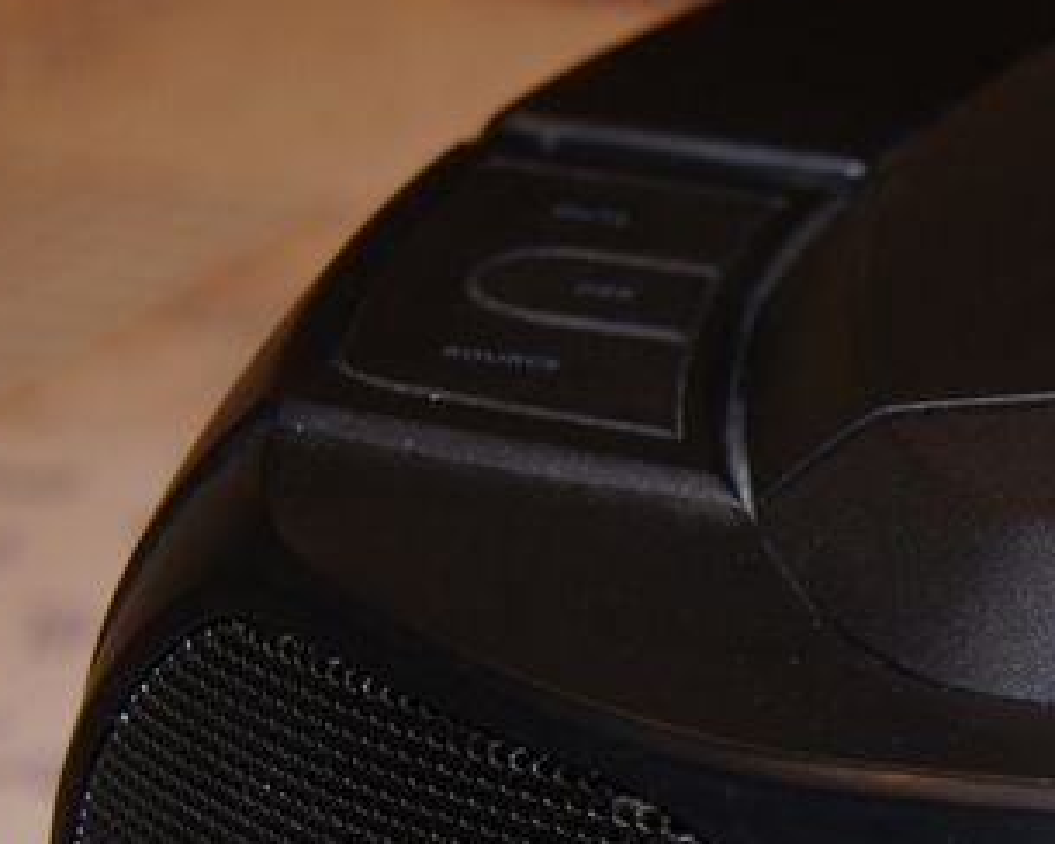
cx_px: 1681
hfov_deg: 14.7
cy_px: 930
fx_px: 3747
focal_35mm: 120
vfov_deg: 12.6
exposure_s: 1/60
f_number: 4.5
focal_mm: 26
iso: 250
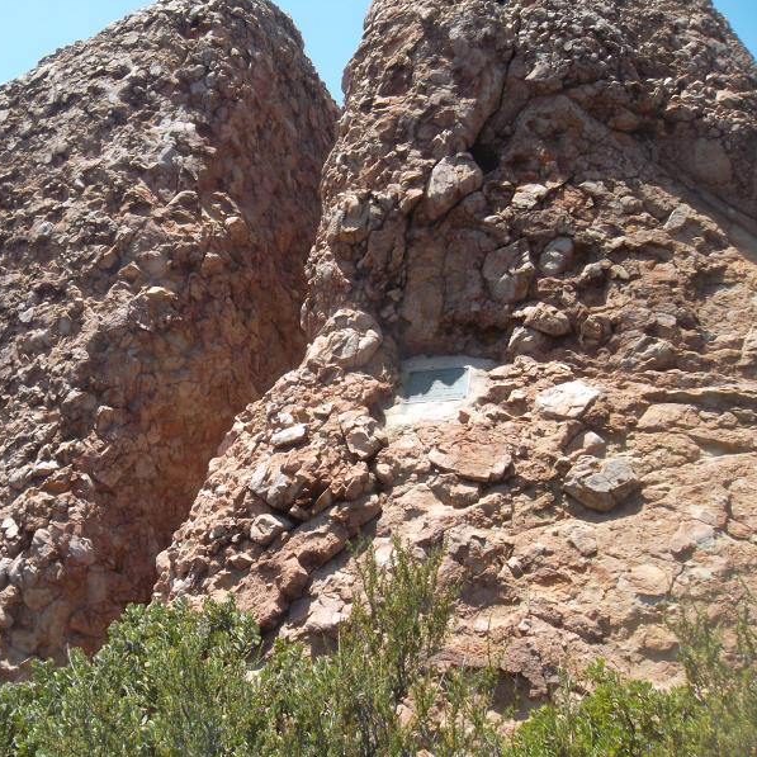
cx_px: 251
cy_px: 378
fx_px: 792
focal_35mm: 32
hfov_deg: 50.2
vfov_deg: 51.1
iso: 80
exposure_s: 1/350
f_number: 3.5
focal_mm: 4.9
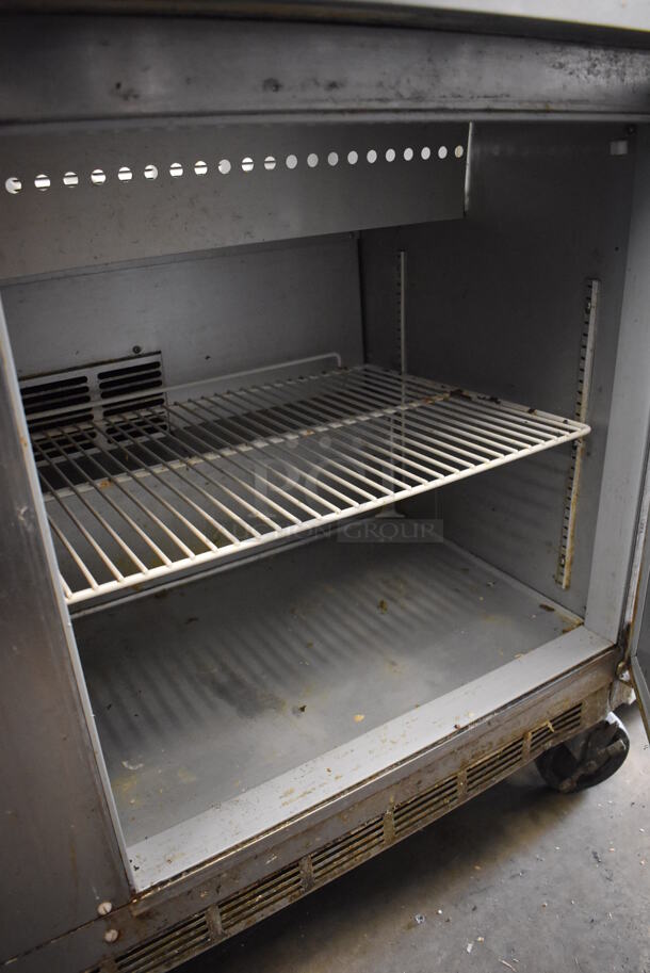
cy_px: 486
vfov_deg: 67.3
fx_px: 730
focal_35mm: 27
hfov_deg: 48.0
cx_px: 325
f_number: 3.5
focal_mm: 18
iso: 4000
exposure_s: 1/125
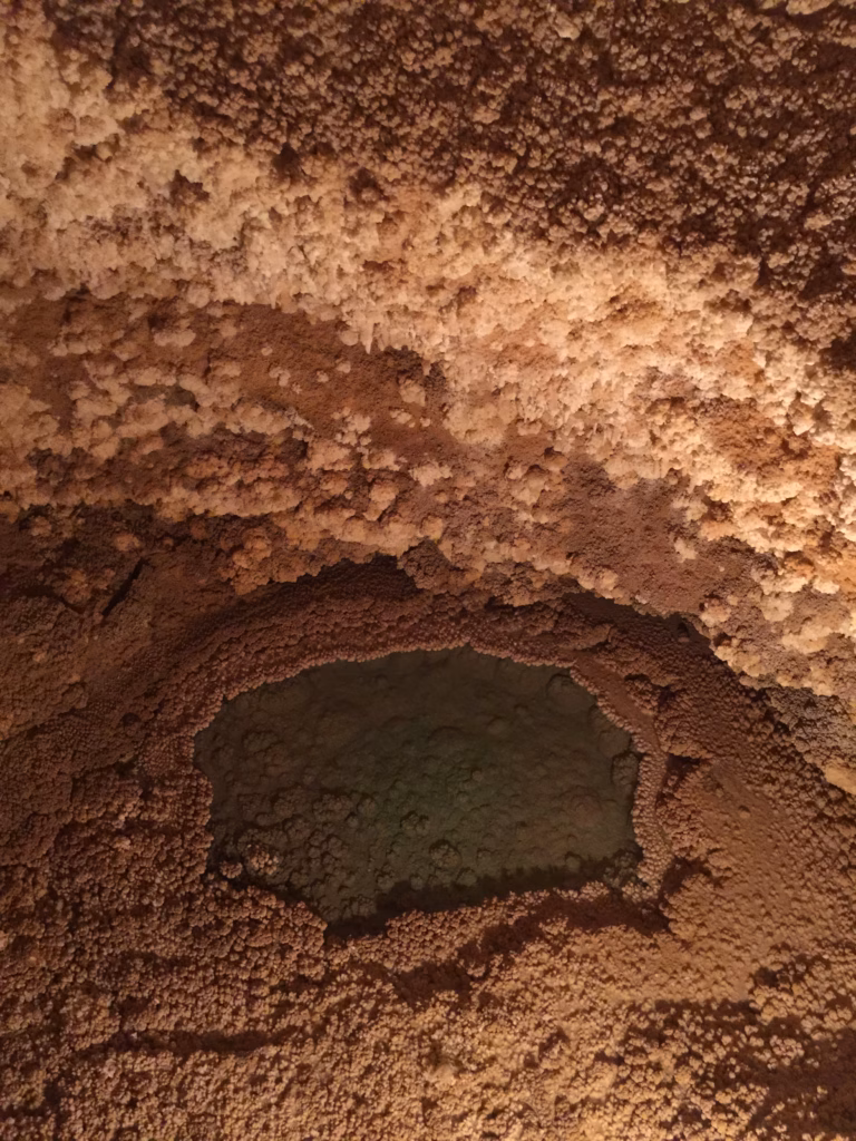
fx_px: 956
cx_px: 428
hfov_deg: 48.2
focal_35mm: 29
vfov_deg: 61.7
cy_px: 570
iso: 100
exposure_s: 1/4
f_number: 2.2
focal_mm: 4.15
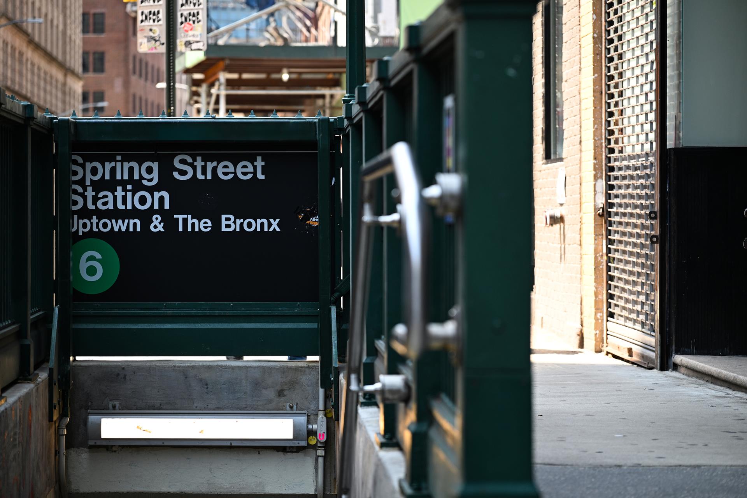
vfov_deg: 13.0
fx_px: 2179
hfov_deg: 19.5
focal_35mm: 105
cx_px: 374
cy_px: 249
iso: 320
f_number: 4
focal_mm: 105
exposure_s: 1/400
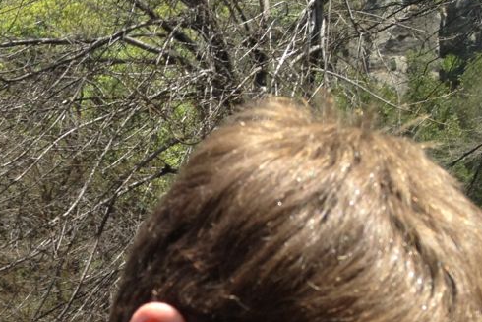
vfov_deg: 13.6
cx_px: -39
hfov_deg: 20.5
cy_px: 466
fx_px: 1272
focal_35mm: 95
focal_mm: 4.28
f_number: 2.4
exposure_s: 1/673
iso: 64
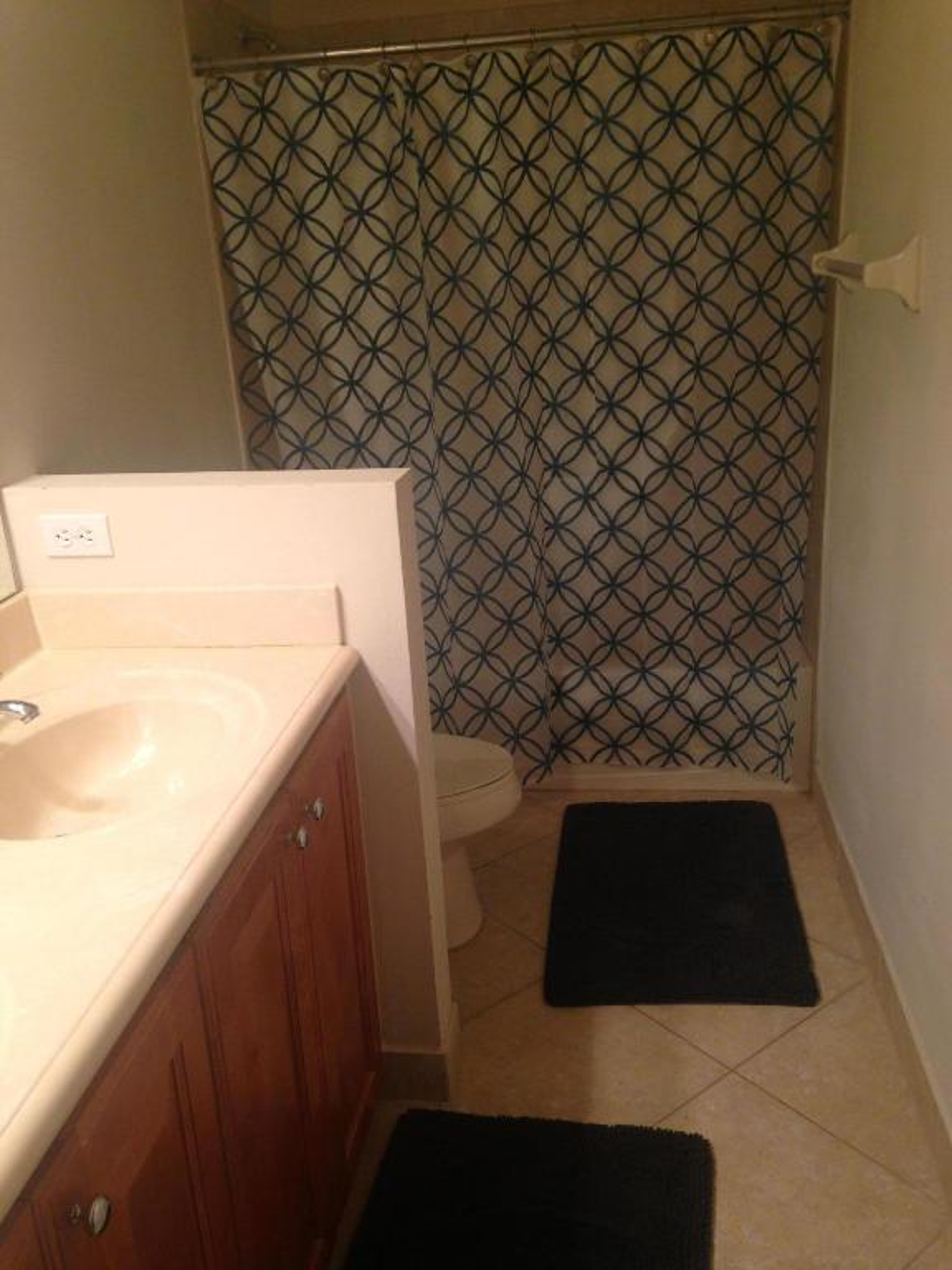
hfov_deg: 42.9
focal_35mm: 33
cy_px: 635
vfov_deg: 55.4
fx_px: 1210
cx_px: 476
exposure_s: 1/20
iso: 80
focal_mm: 4.12
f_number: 2.4
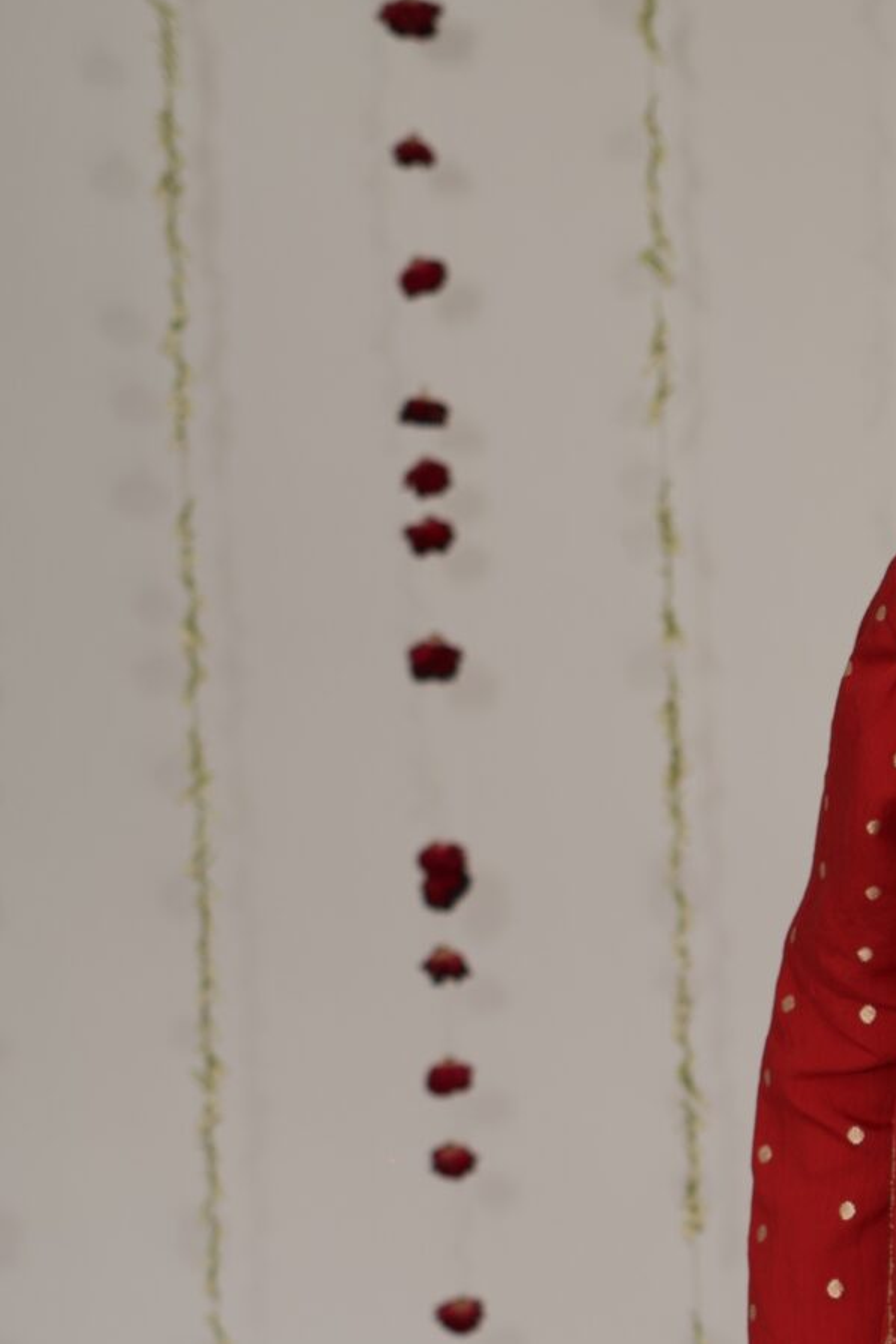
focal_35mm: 143
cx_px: 1279
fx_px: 5336
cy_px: 1315
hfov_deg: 9.4
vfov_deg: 14.1
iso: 80
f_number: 3.2
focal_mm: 50
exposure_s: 1/250
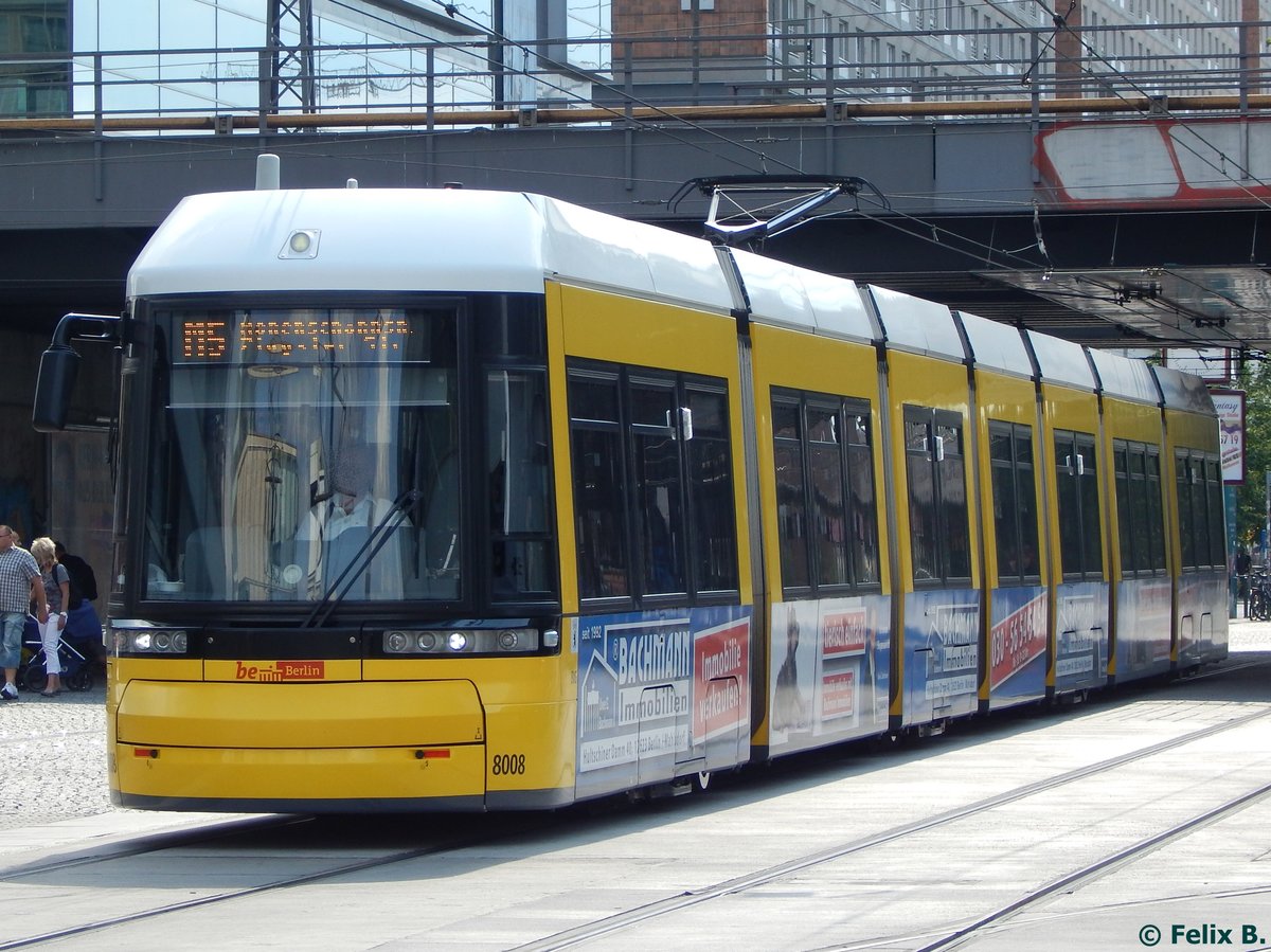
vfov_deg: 10.5
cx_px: 636
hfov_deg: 14.0
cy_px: 476
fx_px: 5175
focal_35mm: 141
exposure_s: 1/400
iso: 125
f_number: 4.9
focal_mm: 25.3
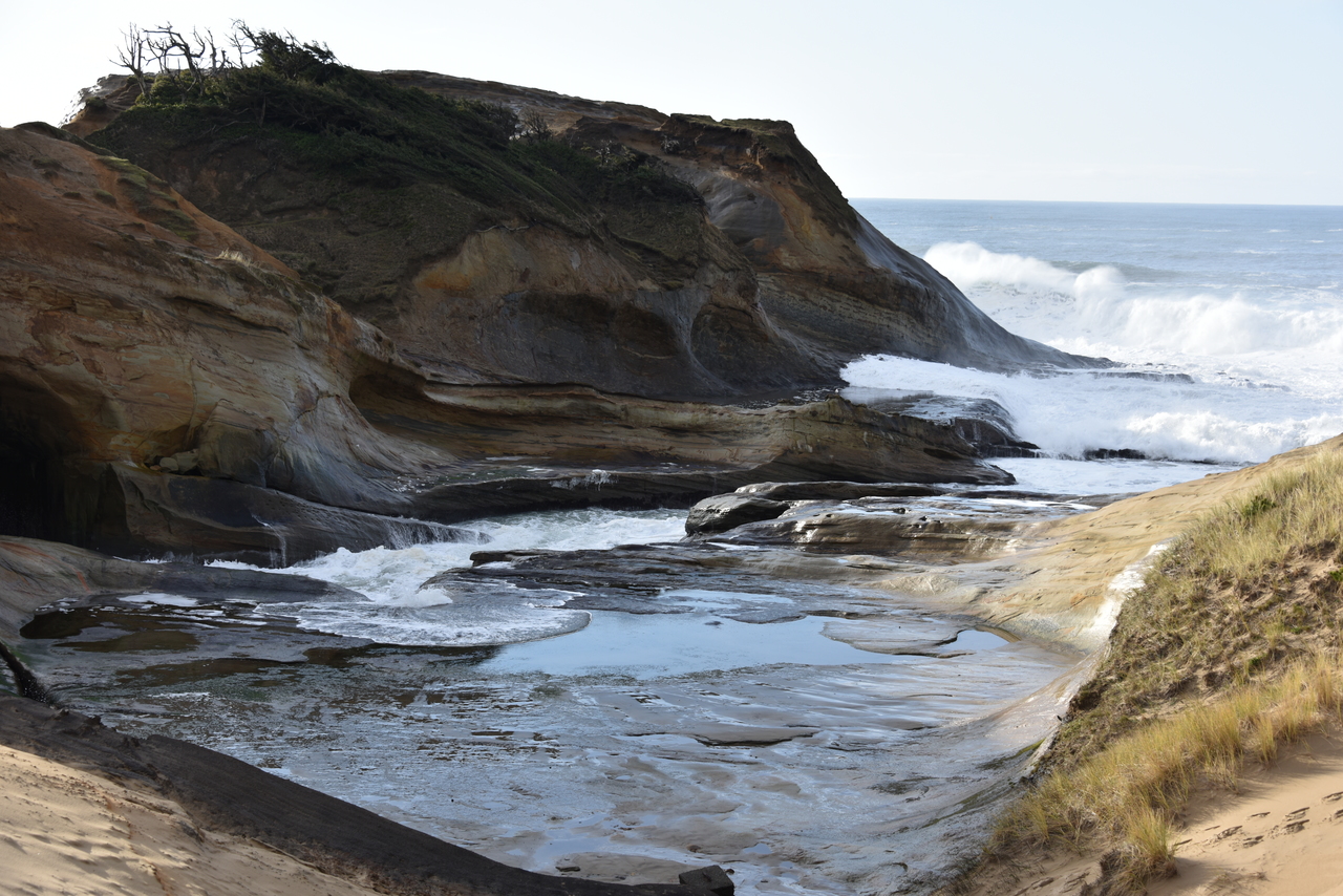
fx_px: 2164
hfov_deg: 34.5
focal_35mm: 58
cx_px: 672
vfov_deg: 23.4
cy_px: 448
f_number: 7.1
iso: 100
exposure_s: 1/200
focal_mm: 58
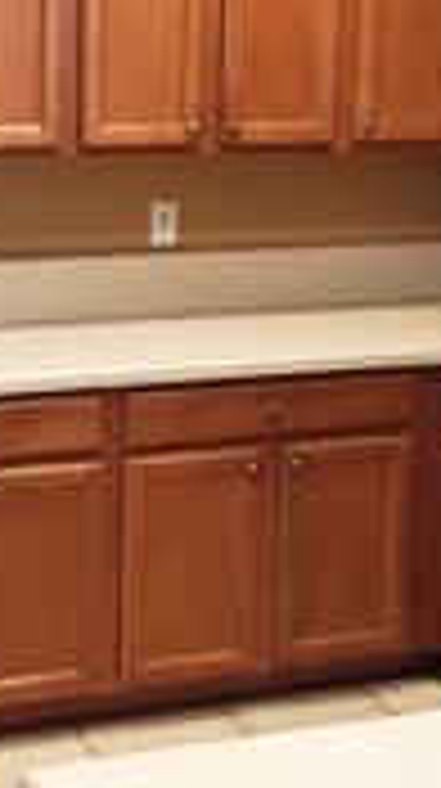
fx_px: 1690
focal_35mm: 81
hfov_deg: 14.8
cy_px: 248
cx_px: 112
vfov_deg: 26.1
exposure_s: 1/30
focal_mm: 4.15
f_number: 2.2
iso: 160
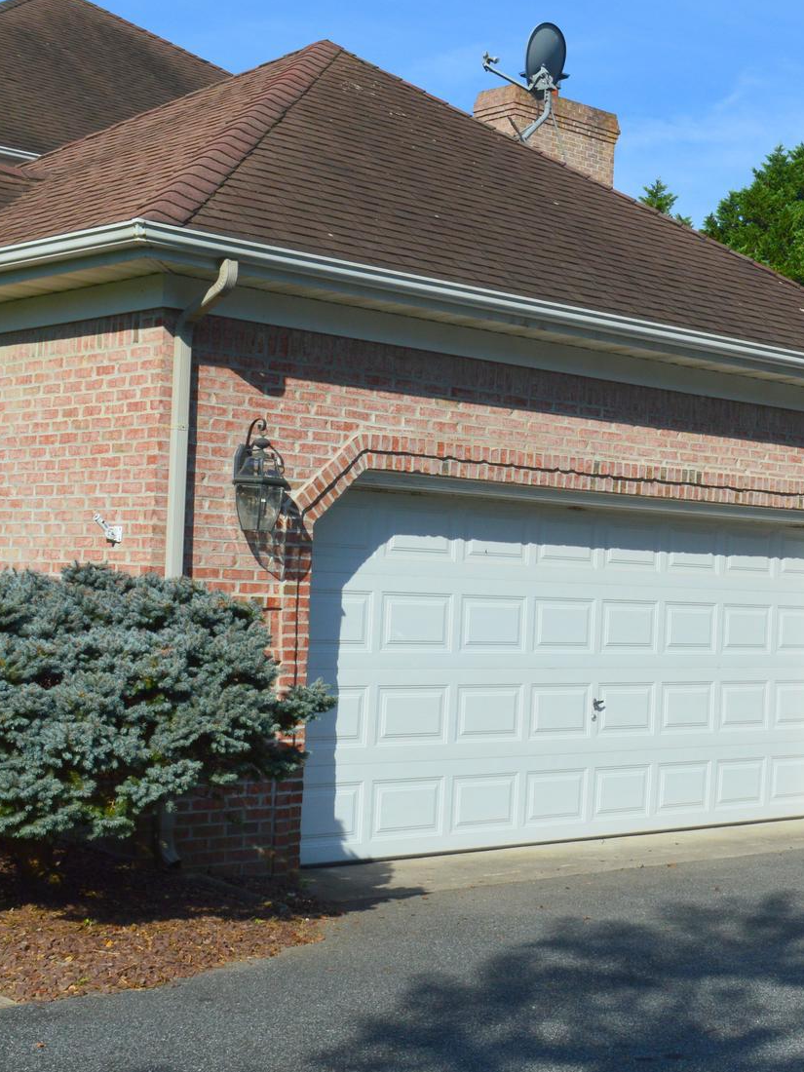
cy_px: 487
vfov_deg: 32.7
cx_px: 645
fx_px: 1827
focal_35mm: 59
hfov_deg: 24.4
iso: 280
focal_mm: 22
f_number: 11
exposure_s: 1/500
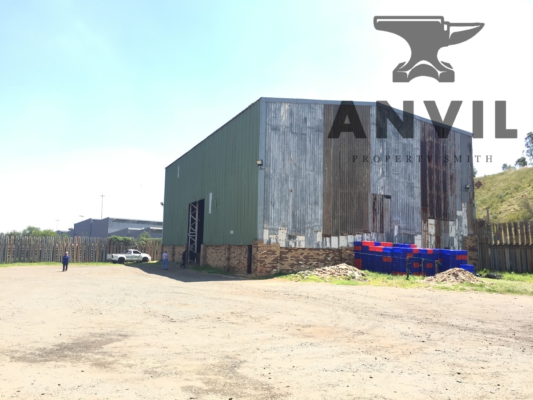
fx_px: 447
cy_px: 200
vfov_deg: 48.2
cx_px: 266
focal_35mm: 29
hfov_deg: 61.7
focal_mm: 4.15
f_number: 2.2
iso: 32
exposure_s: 1/534
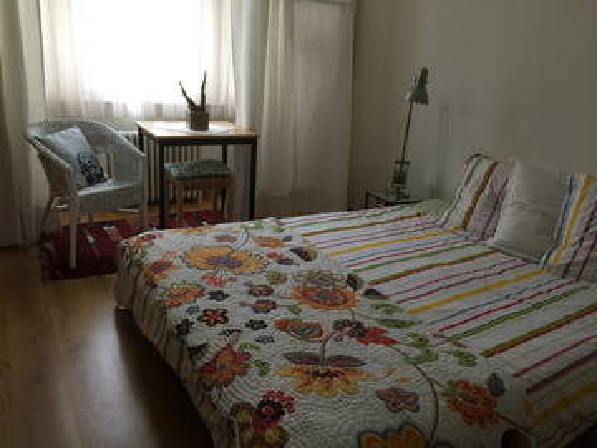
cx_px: 298
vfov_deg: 48.2
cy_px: 224
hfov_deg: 61.7
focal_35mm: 29
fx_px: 500
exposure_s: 1/33
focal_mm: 4.15
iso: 64
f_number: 2.2
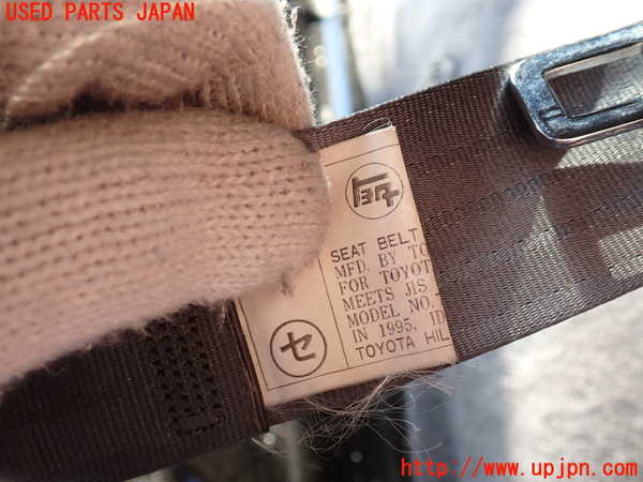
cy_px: 241
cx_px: 322
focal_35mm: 36
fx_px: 669
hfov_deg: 51.4
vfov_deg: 39.7
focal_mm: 6.37
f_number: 2.5
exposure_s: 1/80
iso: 100
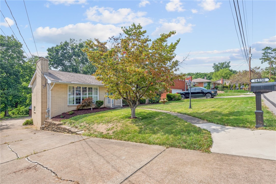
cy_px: 92
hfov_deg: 96.7
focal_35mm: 16
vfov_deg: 73.8
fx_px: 123
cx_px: 138
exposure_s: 1/500
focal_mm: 16
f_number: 11
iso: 80
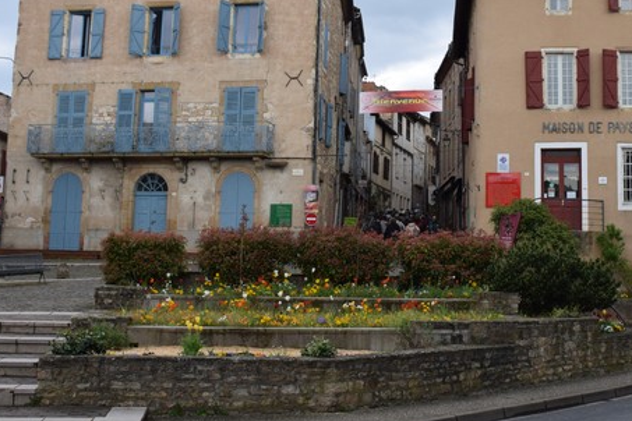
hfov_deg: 37.1
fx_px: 930
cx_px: 428
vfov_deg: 25.4
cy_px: 140
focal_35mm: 53
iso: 360
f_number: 8
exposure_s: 1/250
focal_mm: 20
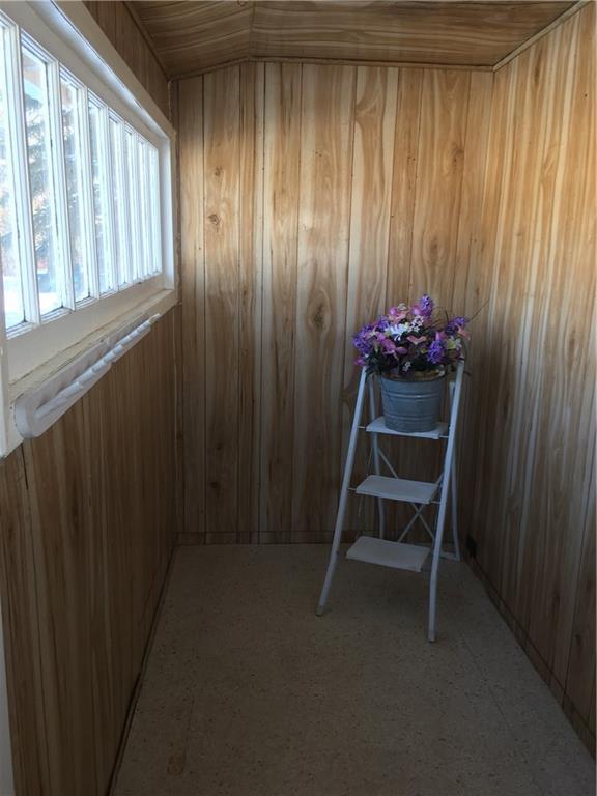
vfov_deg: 61.7
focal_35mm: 29
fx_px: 667
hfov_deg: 48.2
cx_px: 298
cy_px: 398
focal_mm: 4.15
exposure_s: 1/60
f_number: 2.2
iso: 25
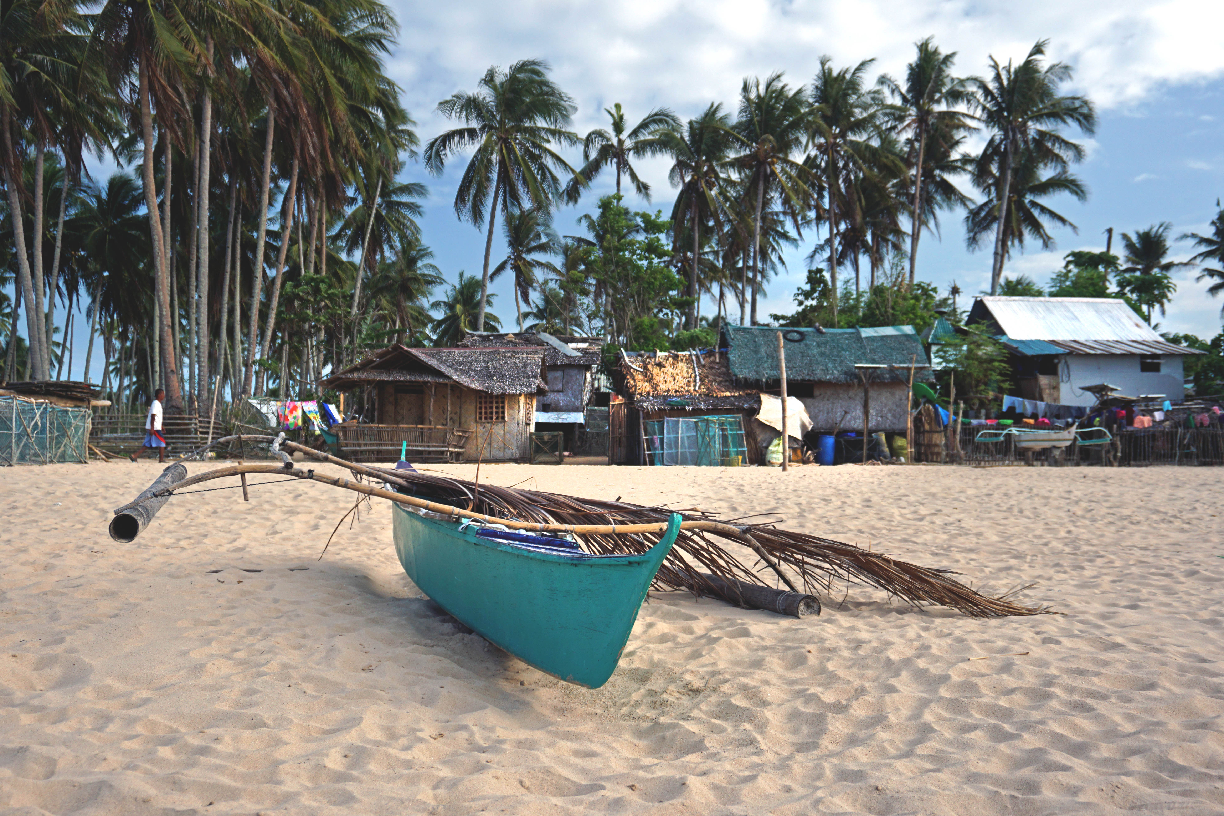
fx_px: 1173
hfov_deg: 55.1
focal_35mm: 34
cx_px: 612
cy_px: 408
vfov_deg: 38.4
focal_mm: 23
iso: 160
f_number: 4
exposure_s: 1/400
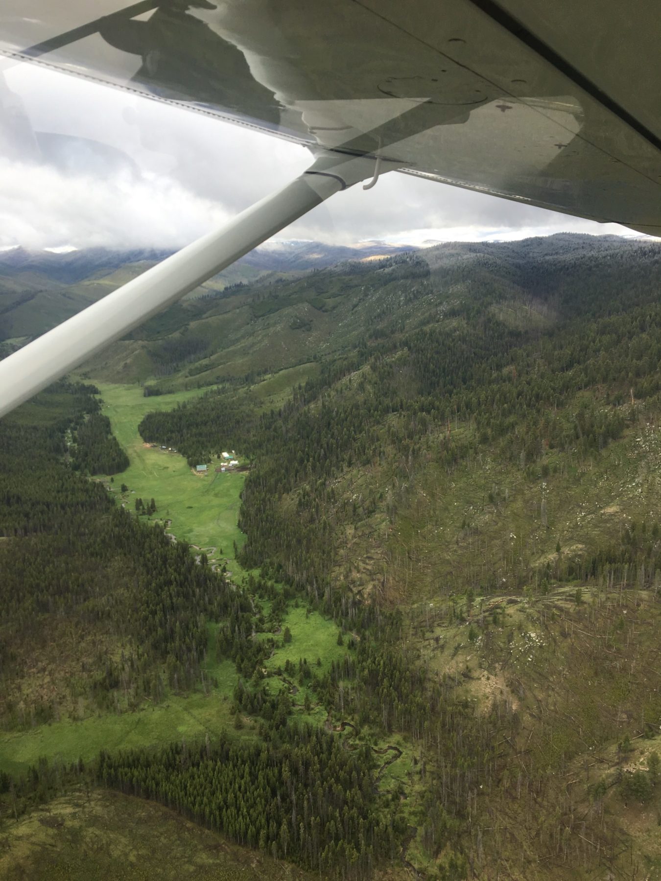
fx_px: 738
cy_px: 440
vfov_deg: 61.7
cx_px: 330
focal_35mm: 29
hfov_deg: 48.2
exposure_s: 1/292
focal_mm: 4.15
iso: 25
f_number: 2.2
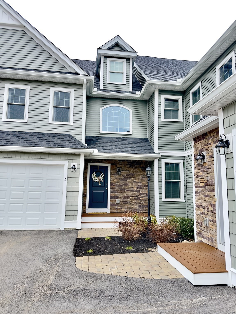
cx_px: 118
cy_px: 157
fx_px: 218
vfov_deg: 71.6
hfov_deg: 56.8
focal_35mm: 24
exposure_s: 1/251
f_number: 1.78
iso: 80
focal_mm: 6.86
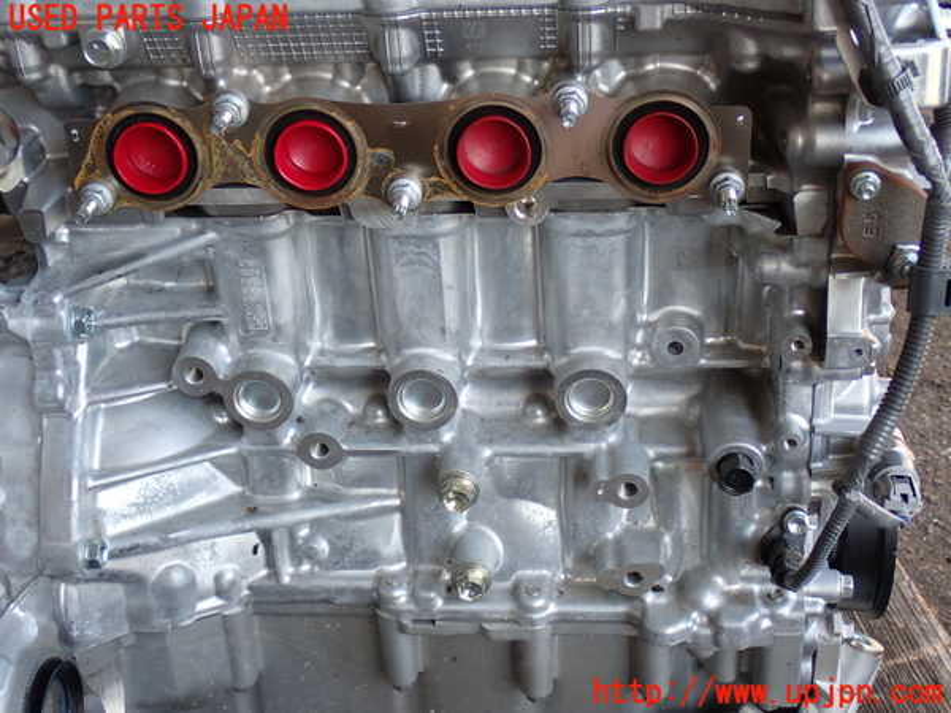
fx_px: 1374
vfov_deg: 29.1
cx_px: 476
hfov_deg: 38.2
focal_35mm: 50
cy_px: 356
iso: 200
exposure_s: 1/100
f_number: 3.2
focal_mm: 9.01
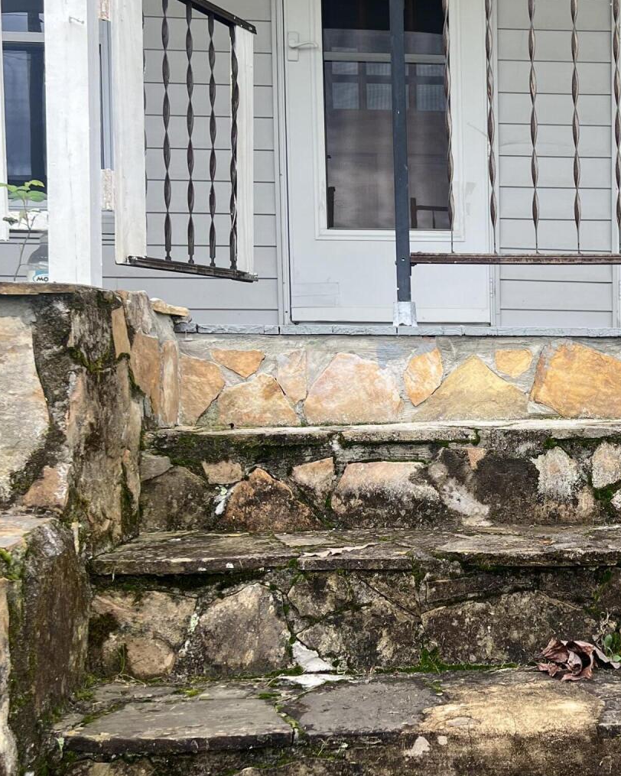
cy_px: 432
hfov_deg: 28.9
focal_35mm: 50
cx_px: 569
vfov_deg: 37.3
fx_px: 1149
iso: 50
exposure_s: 1/533
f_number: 1.5
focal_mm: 5.7
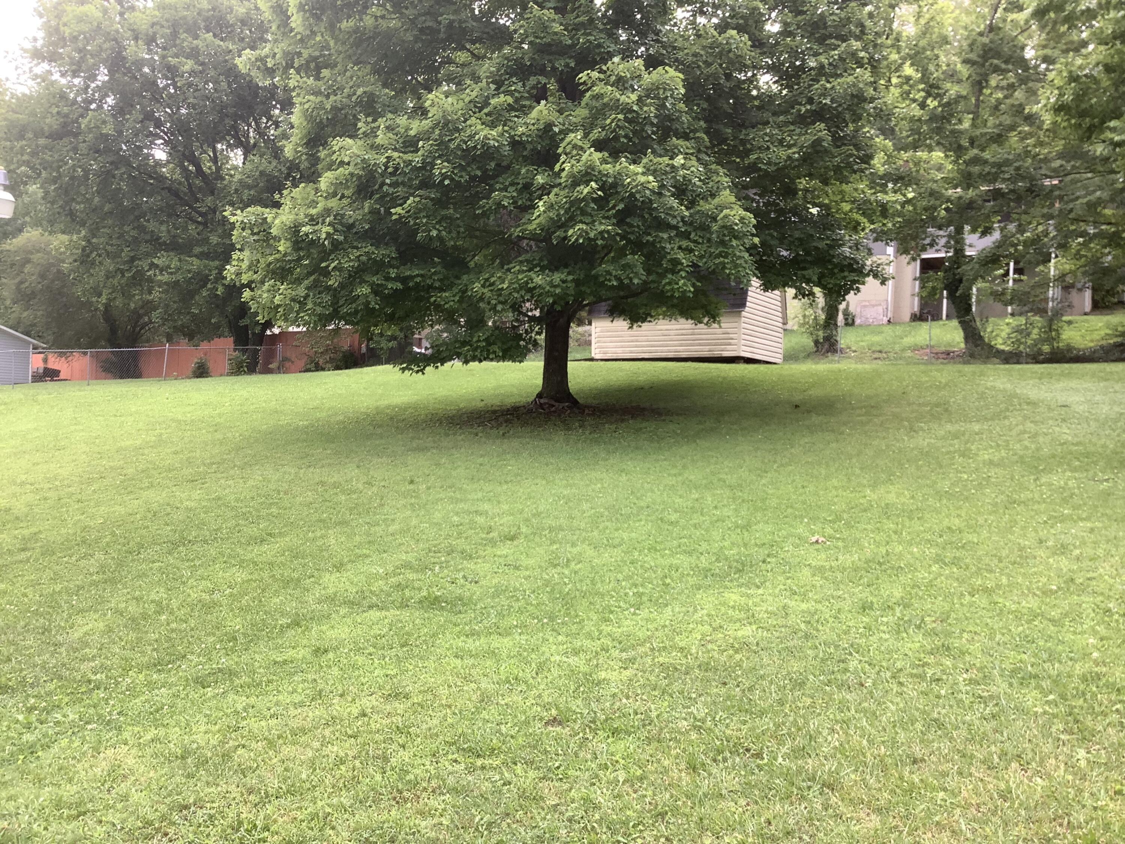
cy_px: 422
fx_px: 1007
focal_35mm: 31
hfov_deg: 58.4
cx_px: 562
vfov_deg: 45.4
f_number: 2.4
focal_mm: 3.3
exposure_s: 1/120
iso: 25
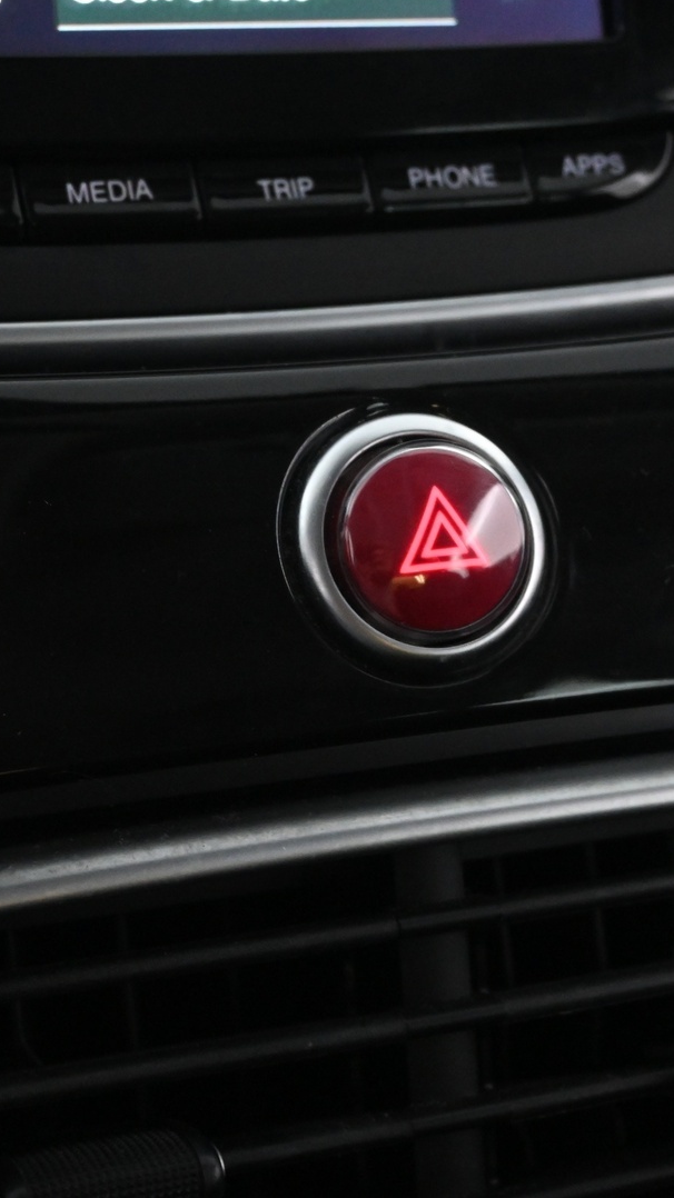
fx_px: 2365
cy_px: 599
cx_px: 341
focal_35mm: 74
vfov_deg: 28.5
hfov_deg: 16.2
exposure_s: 1/50
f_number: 5
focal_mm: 31.5
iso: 3600
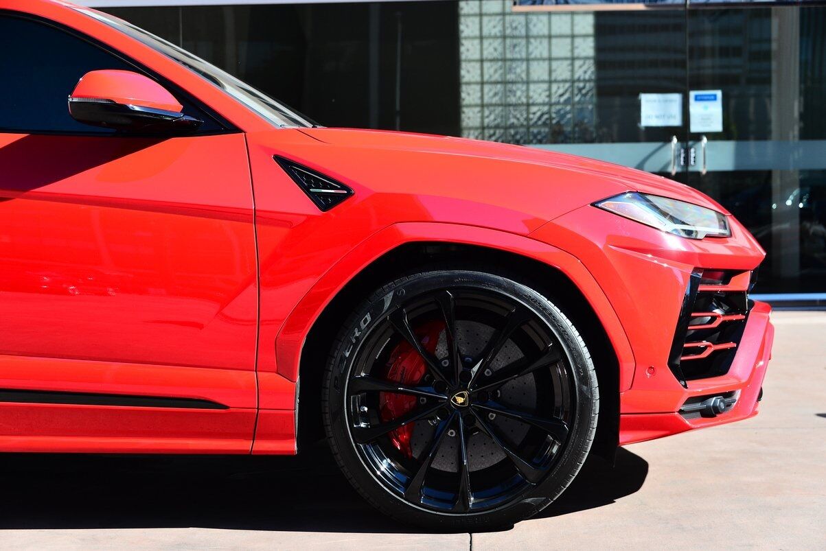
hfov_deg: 32.4
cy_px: 276
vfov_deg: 21.9
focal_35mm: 62
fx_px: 1423
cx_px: 413
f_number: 4.8
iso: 250
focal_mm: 62
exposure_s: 1/500
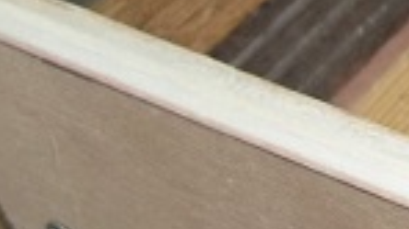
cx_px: 951
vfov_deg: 6.6
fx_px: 1972
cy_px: -101
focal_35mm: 182
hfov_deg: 10.4
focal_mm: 5.7
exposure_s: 1/30
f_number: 2.9
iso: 80
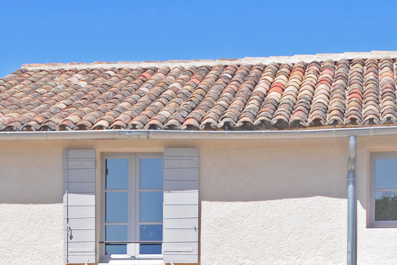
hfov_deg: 16.5
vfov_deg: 10.6
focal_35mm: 124
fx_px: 1368
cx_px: 133
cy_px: 421
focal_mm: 24
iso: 250
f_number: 9
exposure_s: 1/320
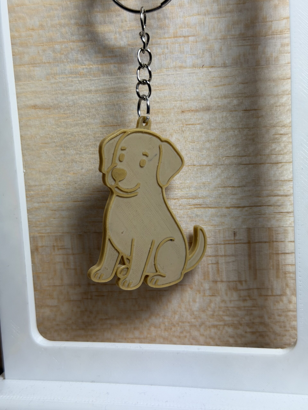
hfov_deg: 30.3
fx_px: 569
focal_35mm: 48
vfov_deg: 39.7
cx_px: 154
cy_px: 205
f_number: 1.78
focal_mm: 6.76
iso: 64
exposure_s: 1/247
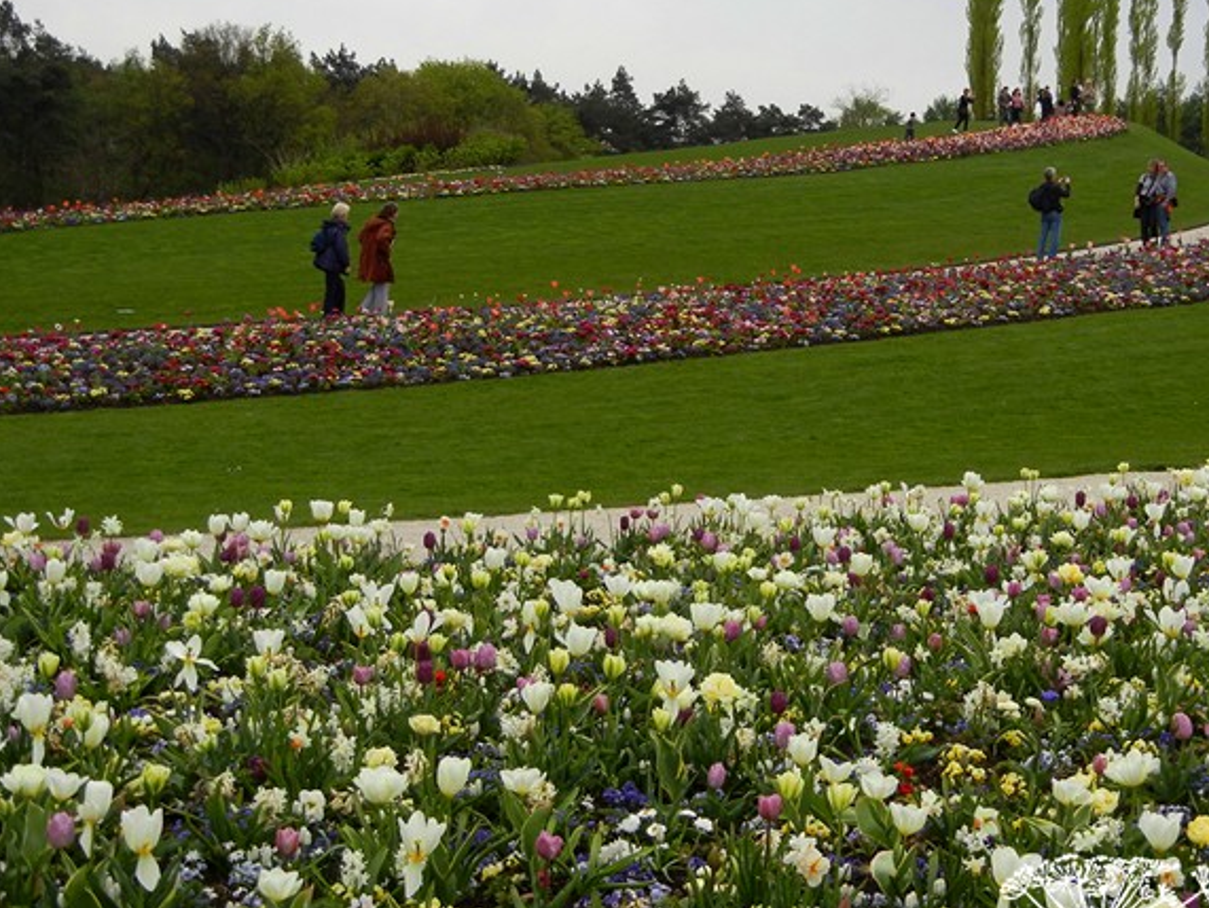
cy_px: 434
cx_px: 771
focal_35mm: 63
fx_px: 2202
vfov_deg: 23.3
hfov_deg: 30.6
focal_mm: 8.1
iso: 160
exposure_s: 1/864
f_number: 3.8
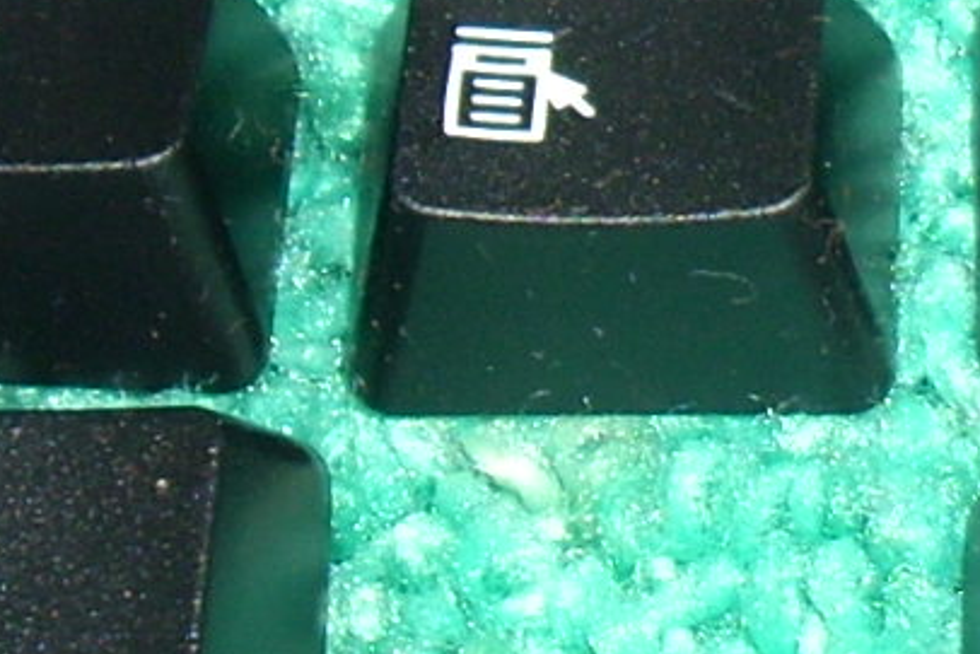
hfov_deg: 10.5
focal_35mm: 194
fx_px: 5283
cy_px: 60
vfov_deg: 7.1
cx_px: 1064
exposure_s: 1/60
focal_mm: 6.2
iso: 64
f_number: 2.8
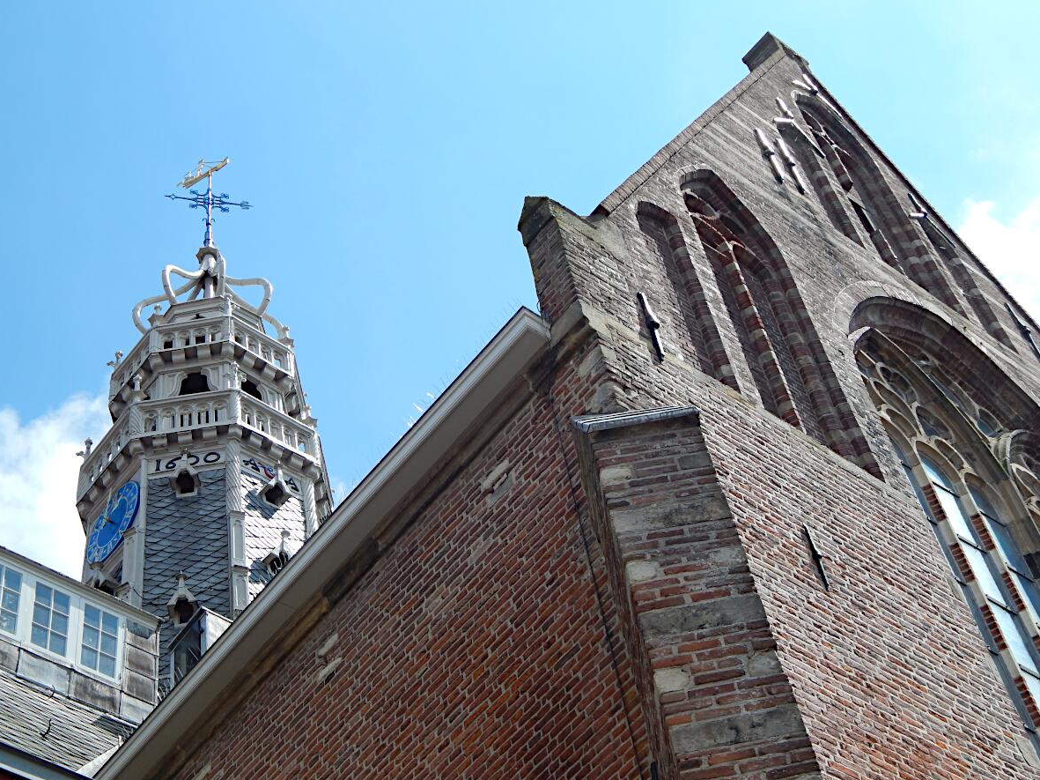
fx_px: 1862
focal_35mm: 62
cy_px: 390
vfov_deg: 23.6
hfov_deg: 31.2
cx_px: 516
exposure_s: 1/800
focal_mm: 10.9
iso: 125
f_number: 4
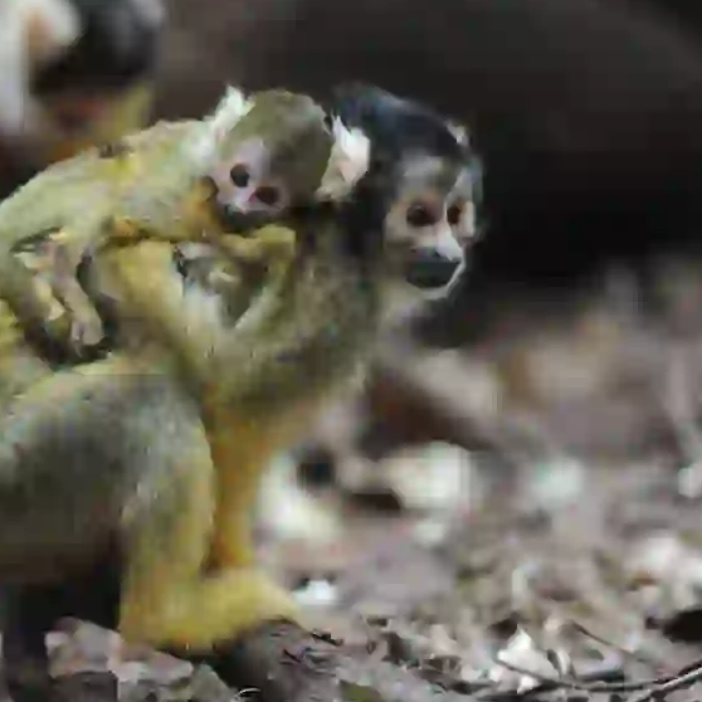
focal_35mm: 289
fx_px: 6631
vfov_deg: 6.1
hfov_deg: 6.1
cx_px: 109
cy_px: 328
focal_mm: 190
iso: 3200
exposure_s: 1/400
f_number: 2.8
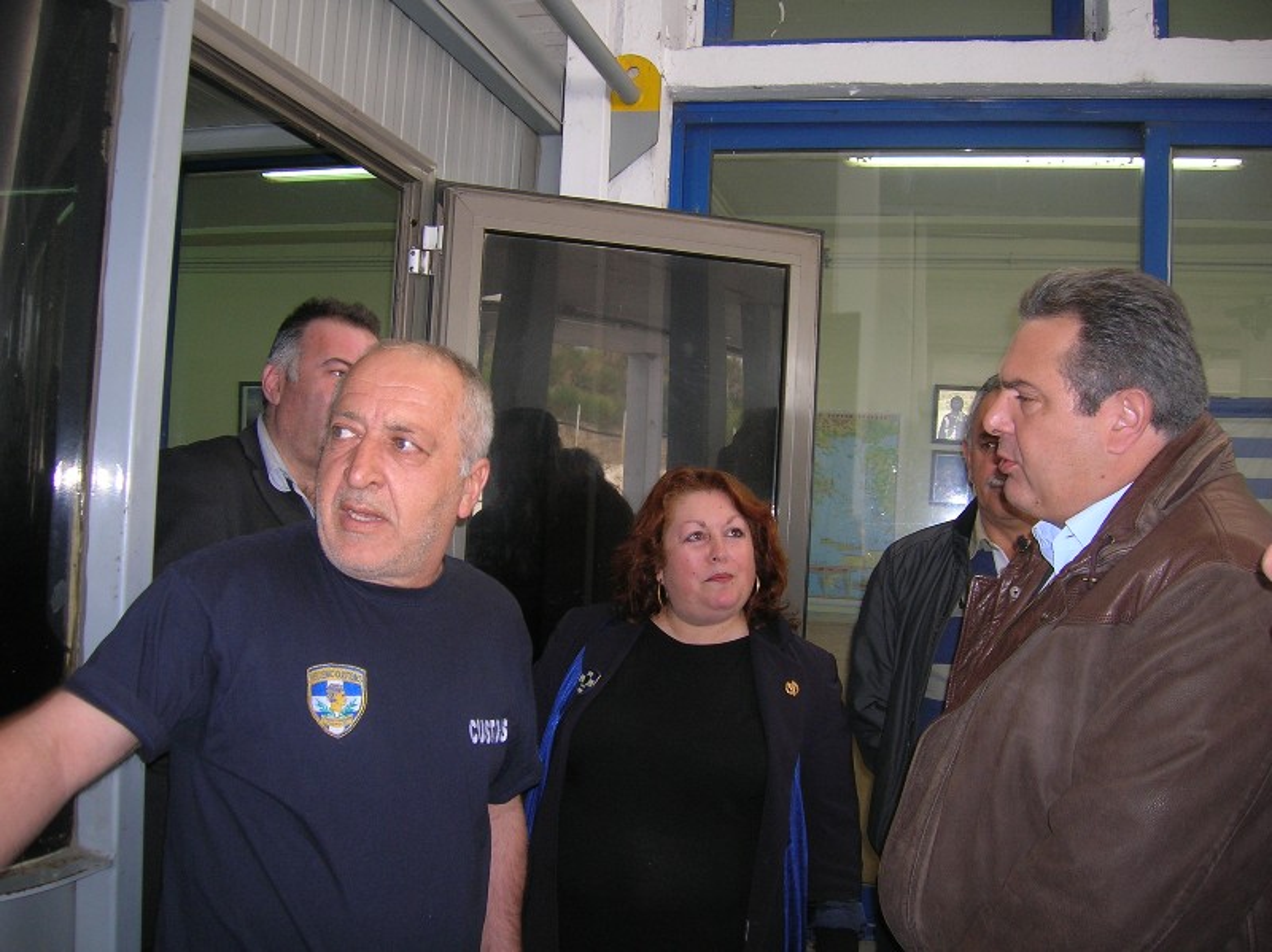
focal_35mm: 34
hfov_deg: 54.0
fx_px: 1249
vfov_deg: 41.8
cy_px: 476
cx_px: 636
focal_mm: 5.7
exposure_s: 1/60.1
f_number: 2.9
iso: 54
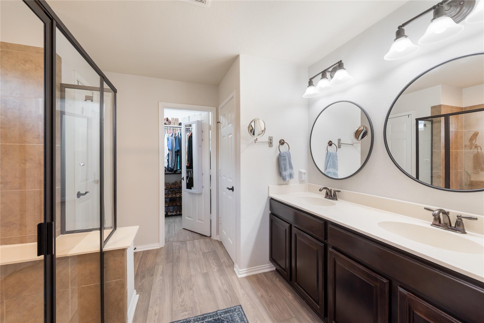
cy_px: 162
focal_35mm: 15
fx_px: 202
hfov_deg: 100.4
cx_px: 242
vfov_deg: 77.3
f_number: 8
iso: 400
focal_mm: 15
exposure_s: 1/13
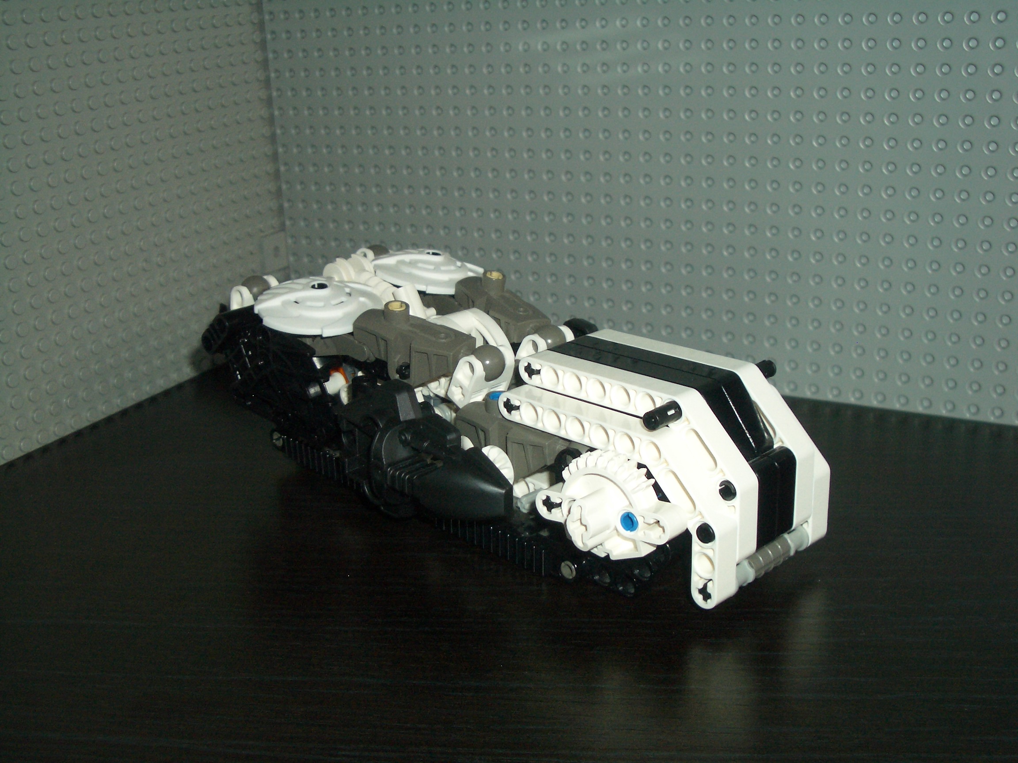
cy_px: 382
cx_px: 509
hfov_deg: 45.8
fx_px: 1206
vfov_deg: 35.1
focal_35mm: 41
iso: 100
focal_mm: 6.8
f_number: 2.8
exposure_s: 1/60
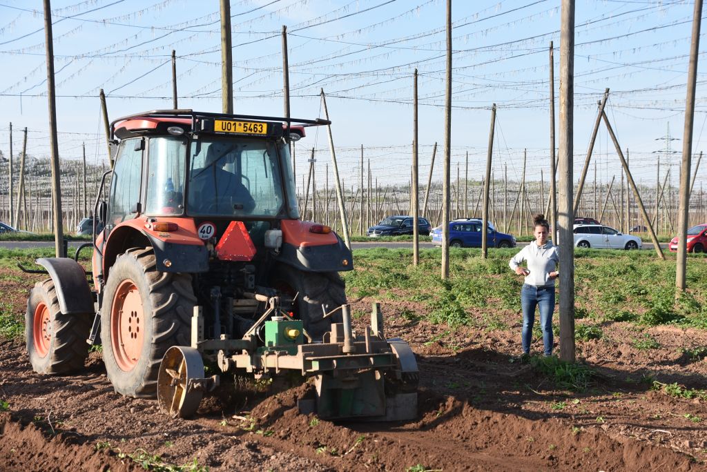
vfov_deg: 18.2
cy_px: 236
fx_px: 1474
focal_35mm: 75
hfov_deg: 27.0
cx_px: 354
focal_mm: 50
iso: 100
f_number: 6.3
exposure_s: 1/250
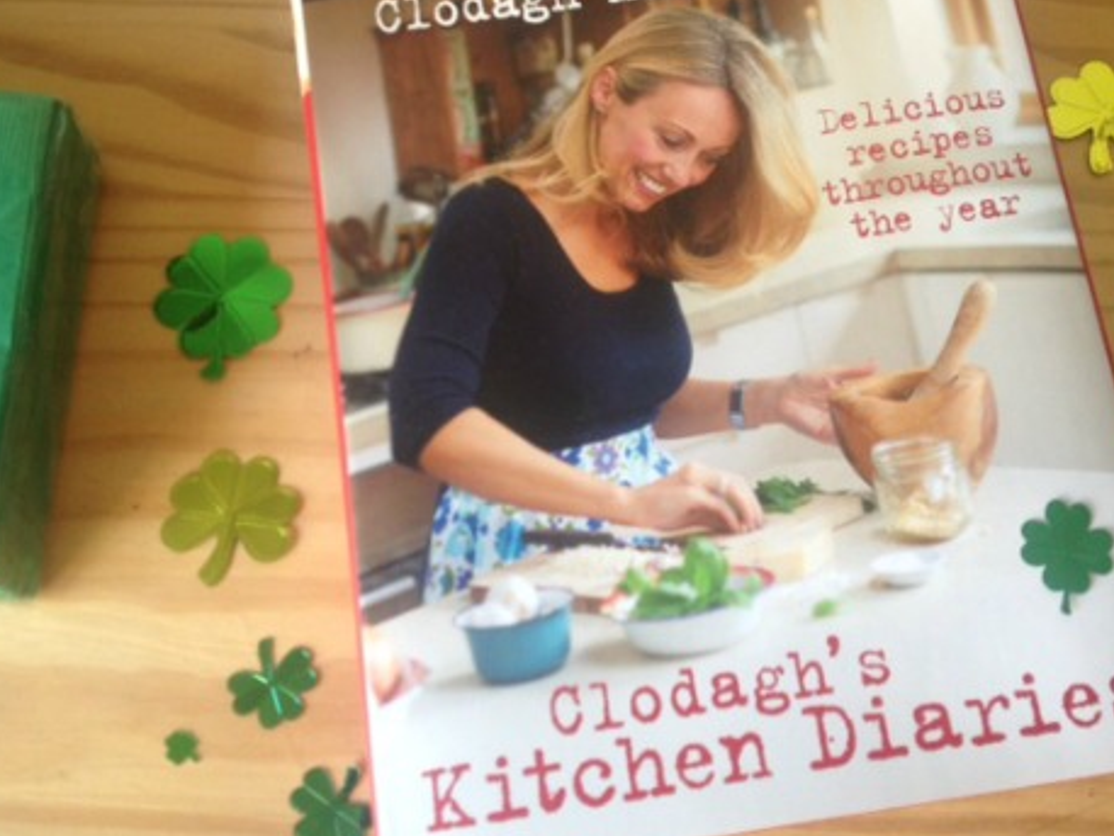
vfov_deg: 32.8
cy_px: 350
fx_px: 1417
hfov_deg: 42.8
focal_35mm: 44
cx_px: 628
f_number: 2.4
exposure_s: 1/20
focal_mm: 4.28
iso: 80
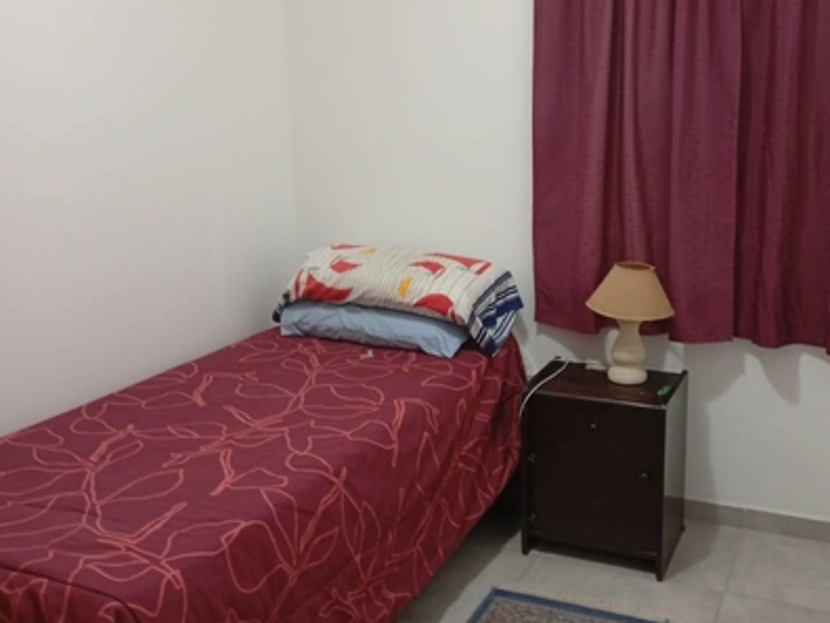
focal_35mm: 30
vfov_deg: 46.8
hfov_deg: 59.8
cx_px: 457
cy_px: 287
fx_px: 719
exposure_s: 1/20
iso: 927
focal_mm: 3.98
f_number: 1.8
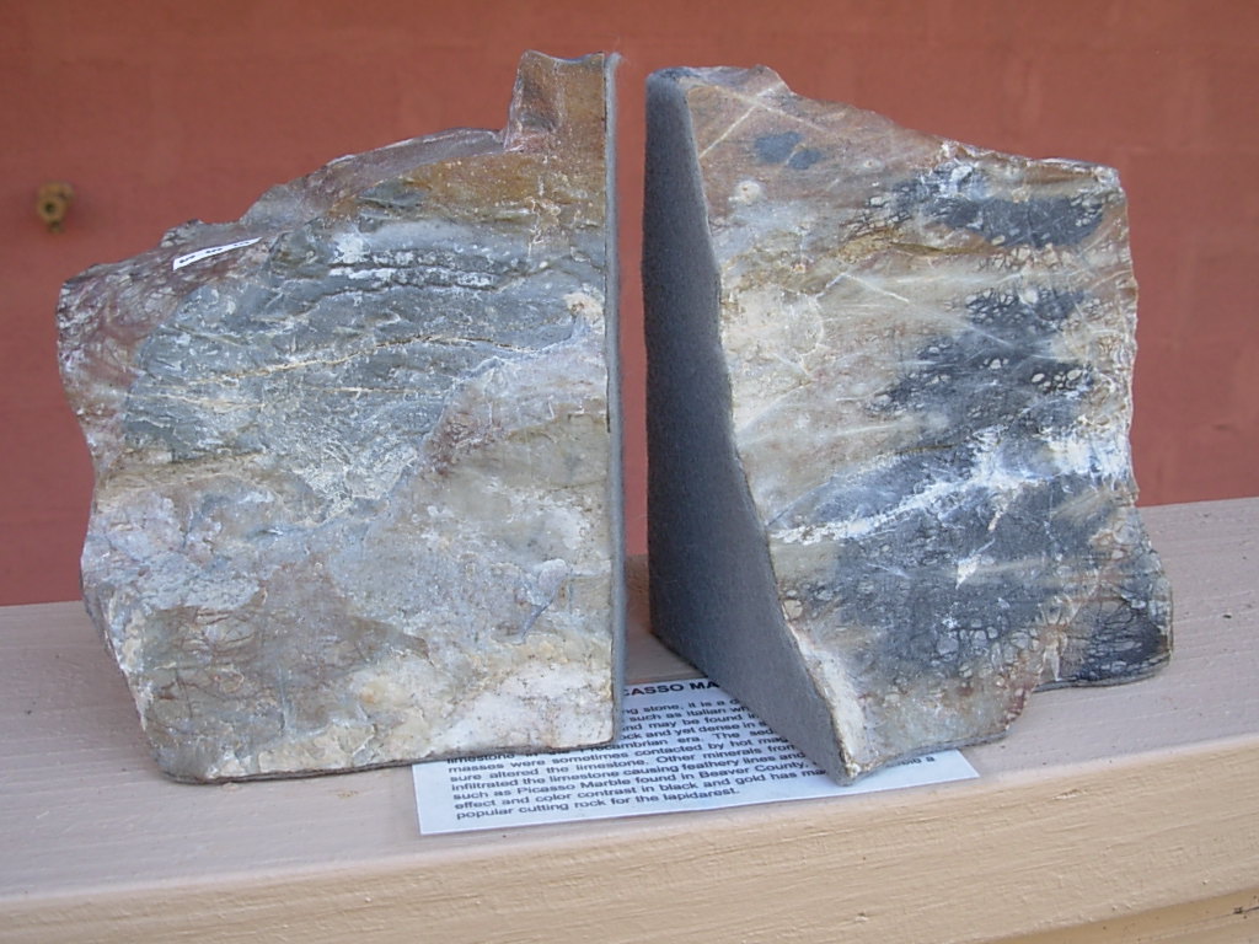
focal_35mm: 38
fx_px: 1382
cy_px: 472
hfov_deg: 49.0
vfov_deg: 37.7
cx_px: 630
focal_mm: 6.3
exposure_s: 1/90.5
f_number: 2.9
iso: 50
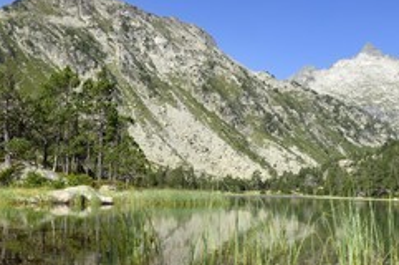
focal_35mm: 42
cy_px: 205
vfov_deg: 31.1
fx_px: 465
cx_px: 228
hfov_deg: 46.3
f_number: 13
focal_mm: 24
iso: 200
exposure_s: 1/200
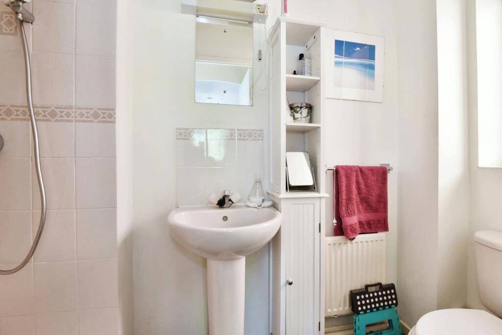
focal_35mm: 16
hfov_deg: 96.7
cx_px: 251
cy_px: 168
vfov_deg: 73.8
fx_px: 223
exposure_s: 1/15
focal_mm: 16
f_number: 6.3
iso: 640
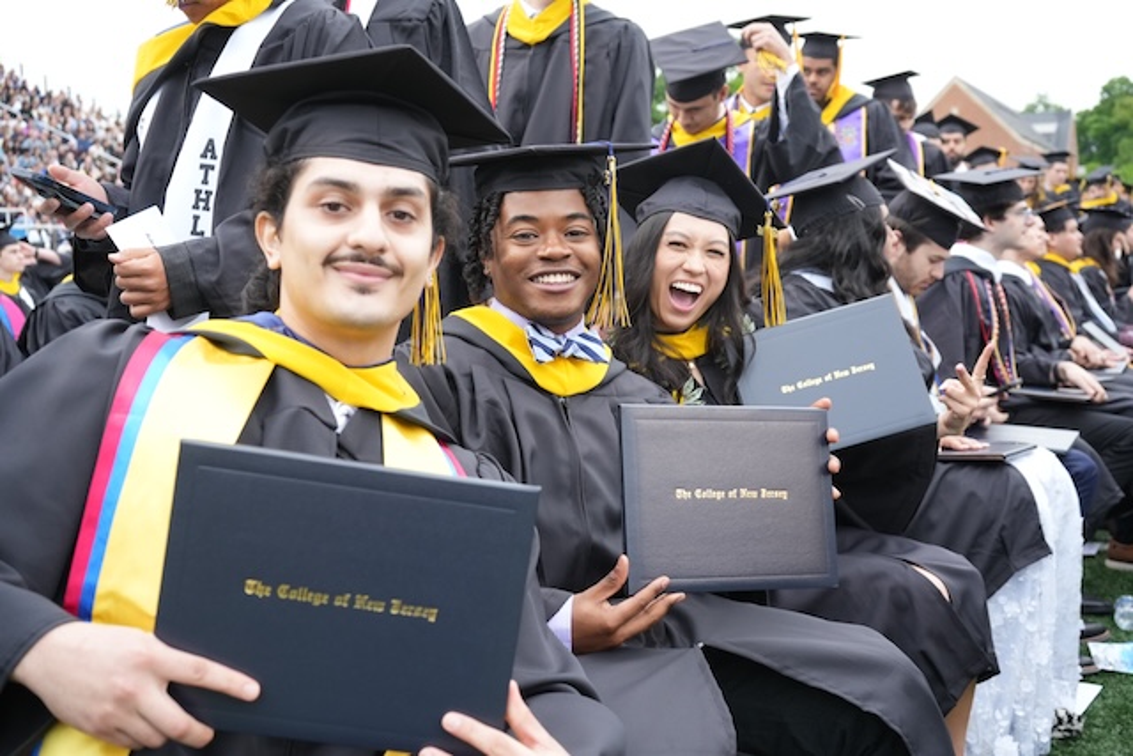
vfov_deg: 31.9
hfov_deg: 46.4
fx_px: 1322
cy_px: 378
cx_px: 566
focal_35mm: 42
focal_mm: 42
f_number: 5.6
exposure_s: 1/200
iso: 2000
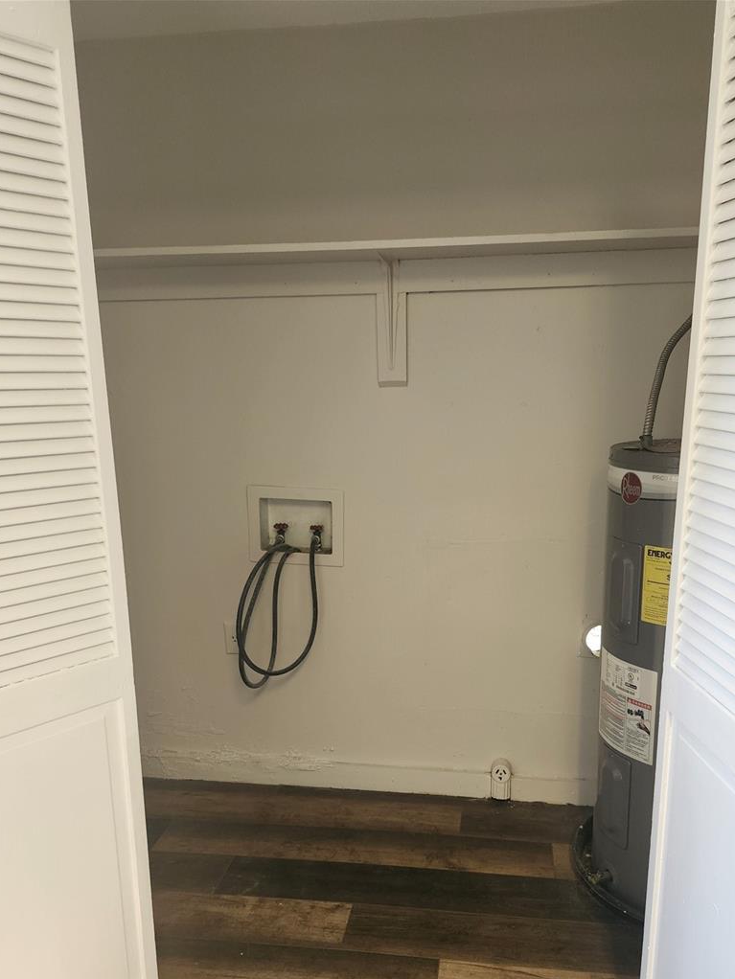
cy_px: 574
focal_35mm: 27
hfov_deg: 51.3
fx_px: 764
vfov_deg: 64.9
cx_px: 394
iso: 400
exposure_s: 1/120
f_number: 1.8
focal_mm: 5.54
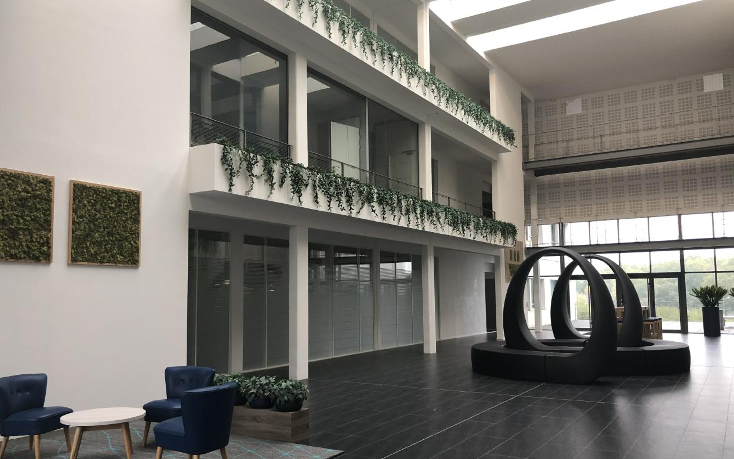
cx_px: 366
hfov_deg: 62.9
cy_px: 251
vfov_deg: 41.8
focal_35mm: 30
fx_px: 600
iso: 40
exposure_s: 1/33
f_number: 1.8
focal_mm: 3.99
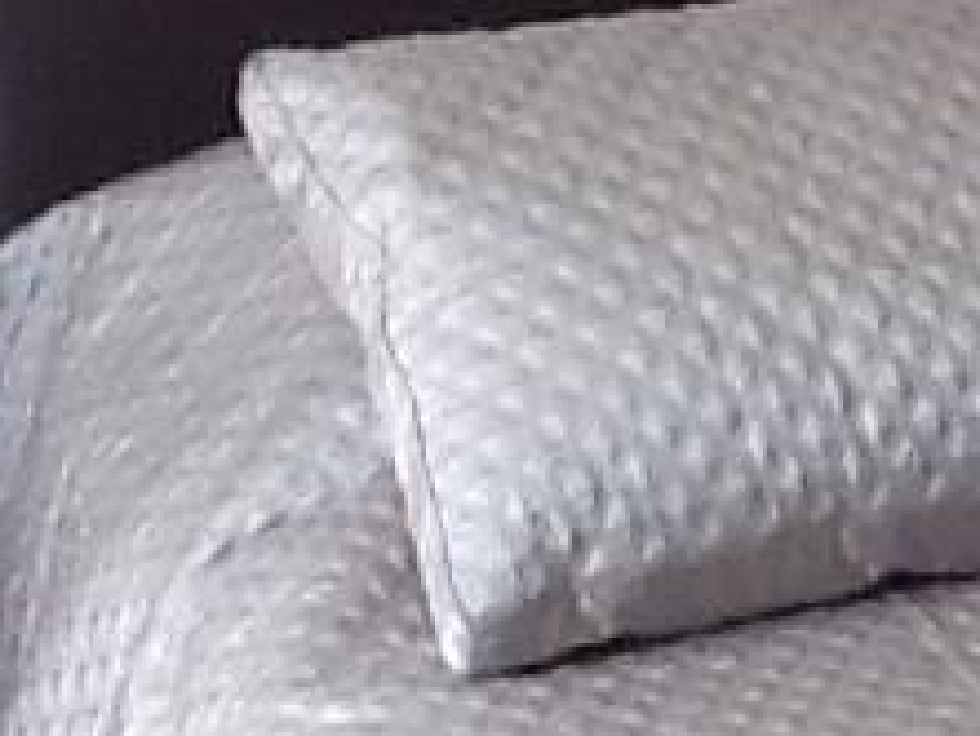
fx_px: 5410
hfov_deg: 9.6
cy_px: -501
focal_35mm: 191
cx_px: 2049
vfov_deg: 7.6
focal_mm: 2.03
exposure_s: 1/136
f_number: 2.4
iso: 40
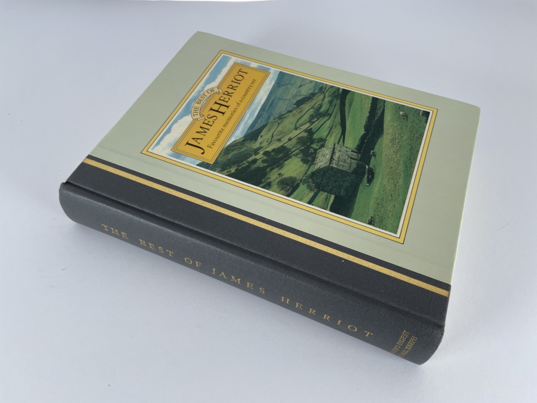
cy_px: 202
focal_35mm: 26
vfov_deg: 53.1
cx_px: 268
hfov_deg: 67.3
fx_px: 403
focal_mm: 4.2
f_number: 1.6
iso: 32
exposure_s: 1/100
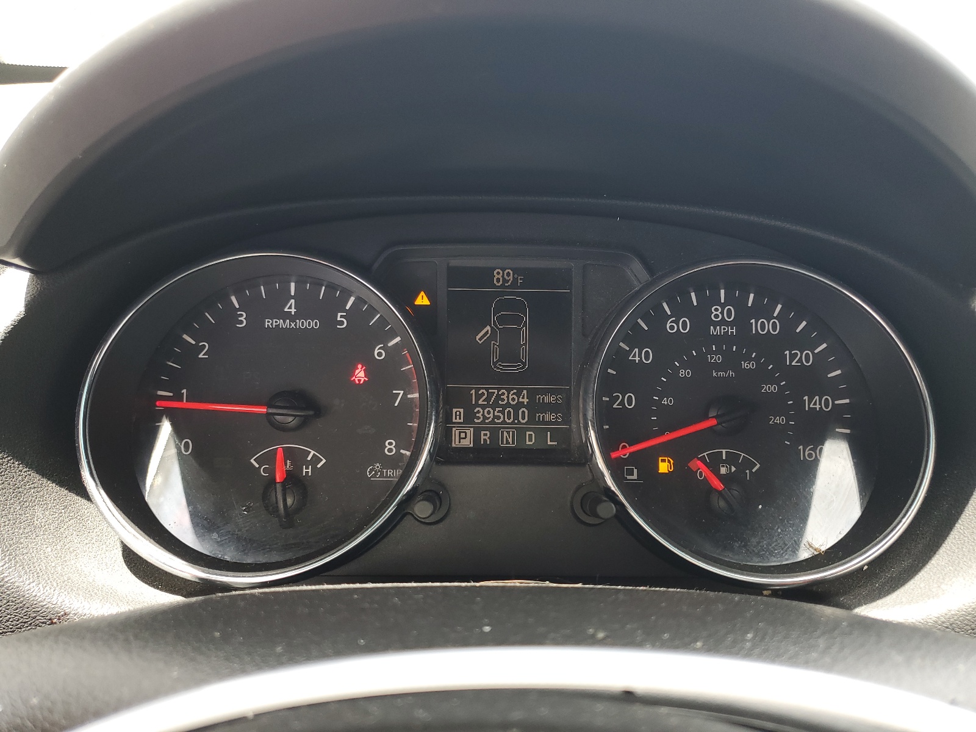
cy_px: 366
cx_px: 488
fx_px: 733
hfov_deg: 67.3
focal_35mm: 26
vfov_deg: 53.1
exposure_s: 1/120
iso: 56
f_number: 1.5
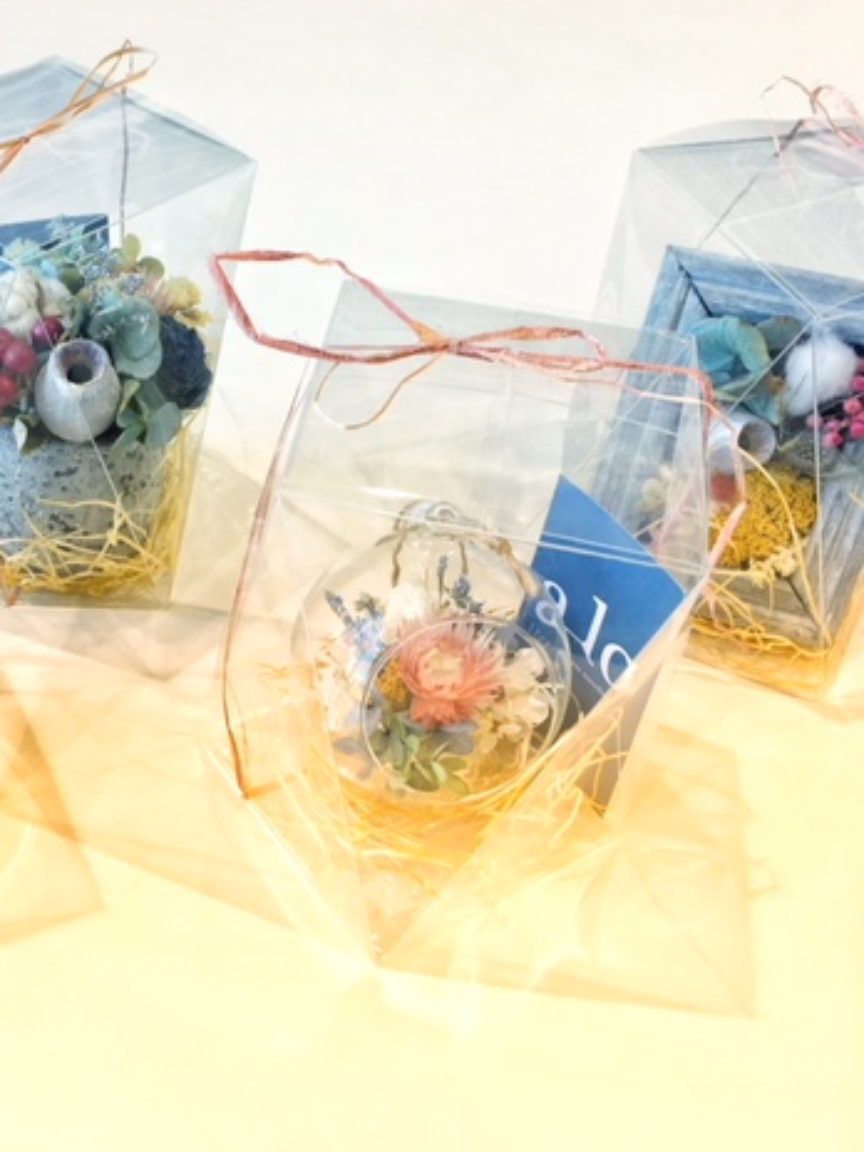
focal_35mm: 40
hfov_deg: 35.0
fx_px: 1331
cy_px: 566
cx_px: 194
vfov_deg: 46.8
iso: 32
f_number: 2.2
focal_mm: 4.15
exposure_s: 1/120
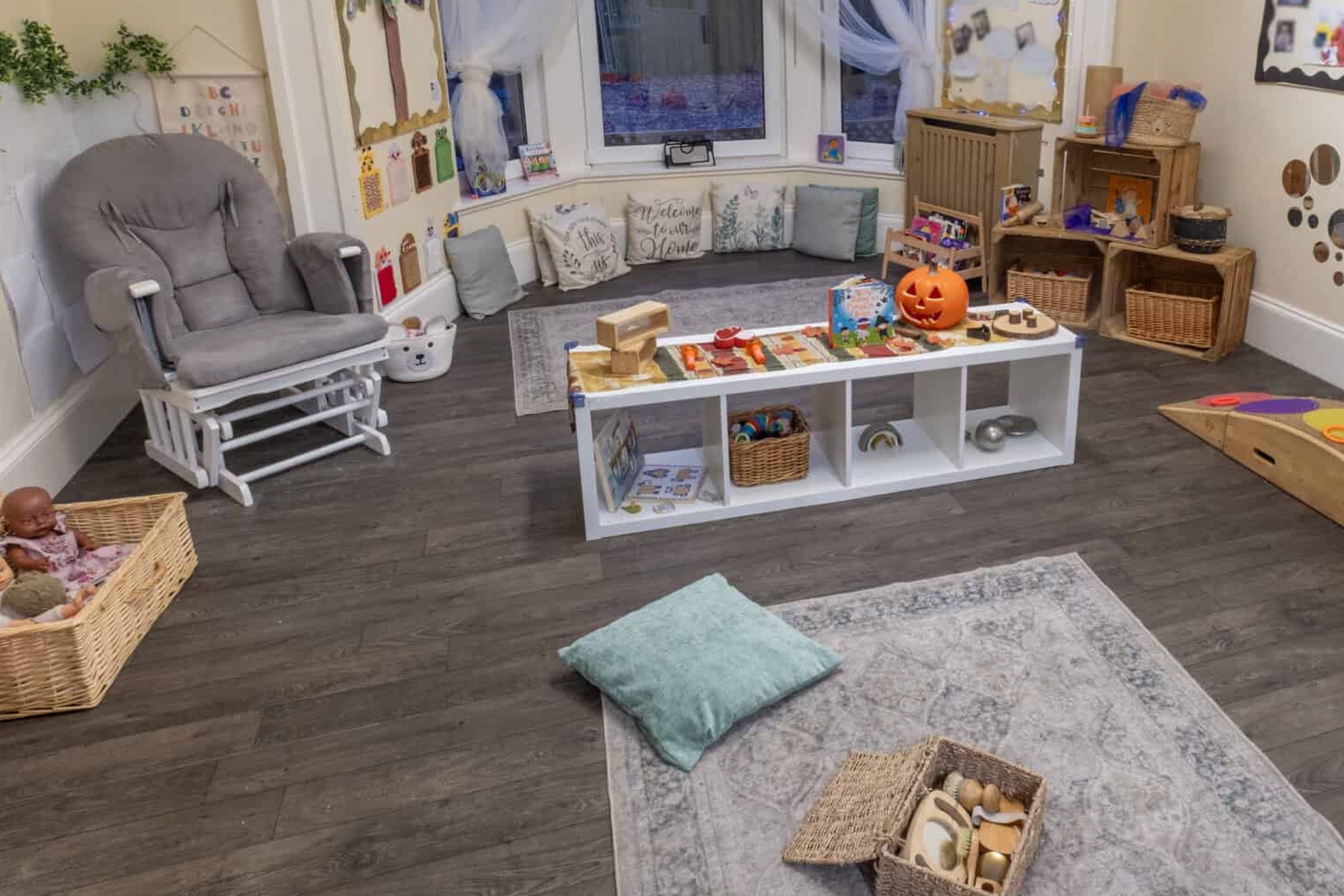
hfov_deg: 69.9
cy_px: 301
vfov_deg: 50.4
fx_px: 933
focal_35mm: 25
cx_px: 871
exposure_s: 1.3
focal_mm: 10
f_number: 10
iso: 250
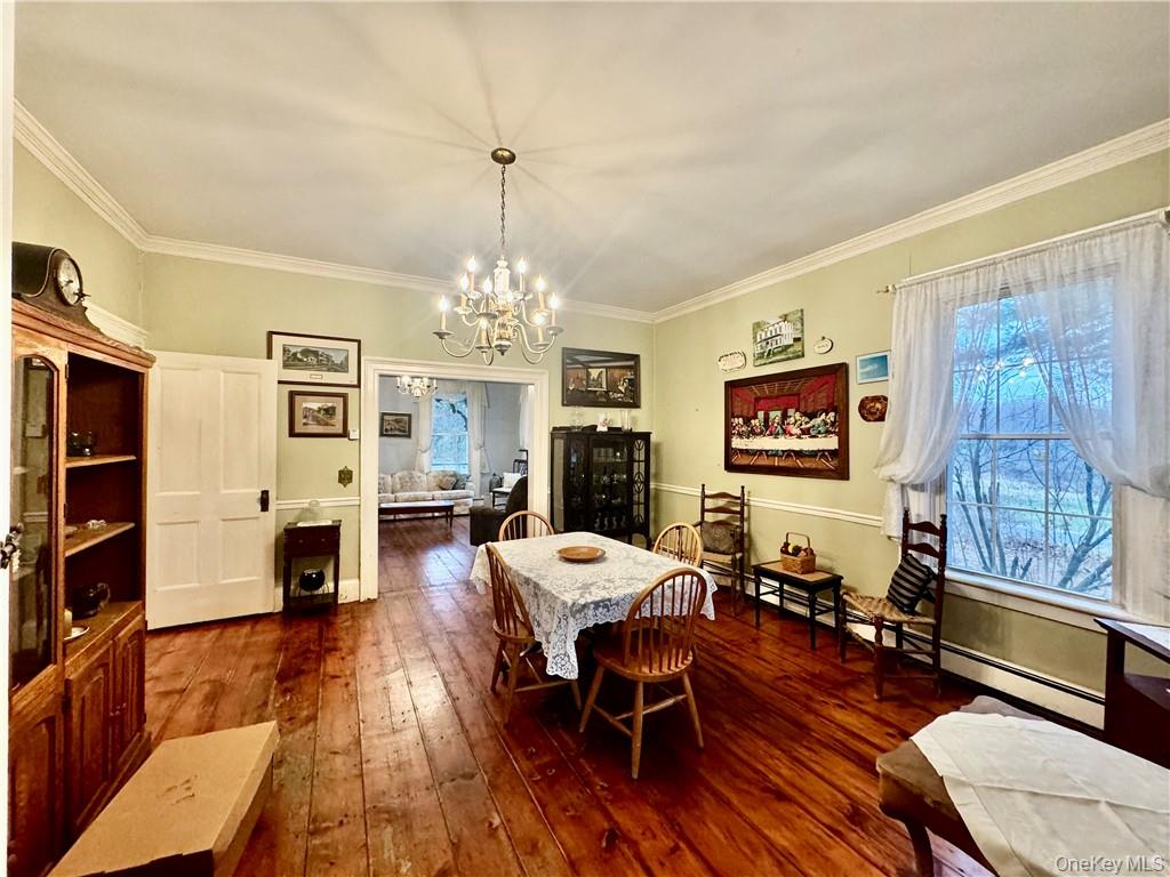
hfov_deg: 102.1
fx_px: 473
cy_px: 438
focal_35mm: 14
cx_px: 585
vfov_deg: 85.7
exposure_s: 1/60
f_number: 2.2
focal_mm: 2.22
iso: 320
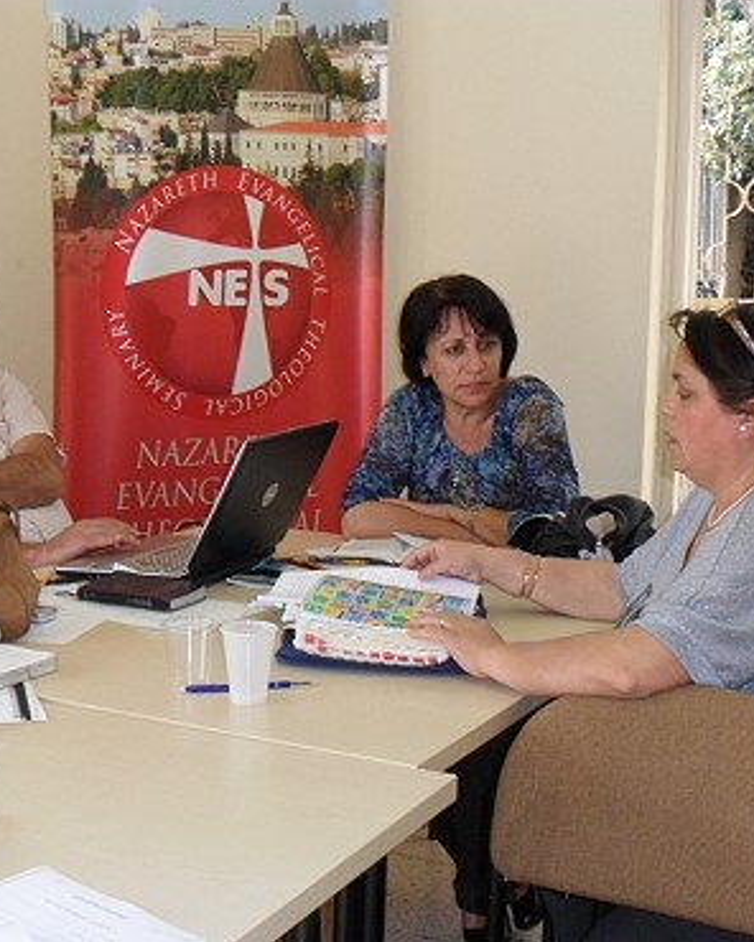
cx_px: 311
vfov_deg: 32.5
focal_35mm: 58
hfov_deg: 26.2
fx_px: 1618
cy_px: 467
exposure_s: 1/45
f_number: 4.5
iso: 200
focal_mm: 7.8
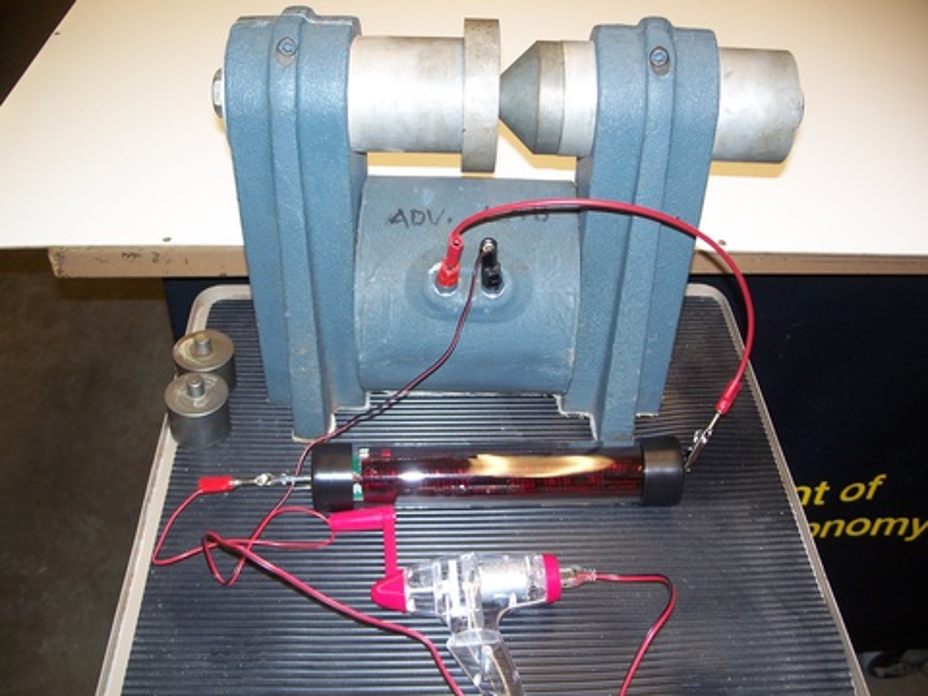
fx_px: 992
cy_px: 348
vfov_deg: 38.7
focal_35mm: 37
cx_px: 464
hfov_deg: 50.1
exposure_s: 1/60
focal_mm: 7.8
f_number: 2.8
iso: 125
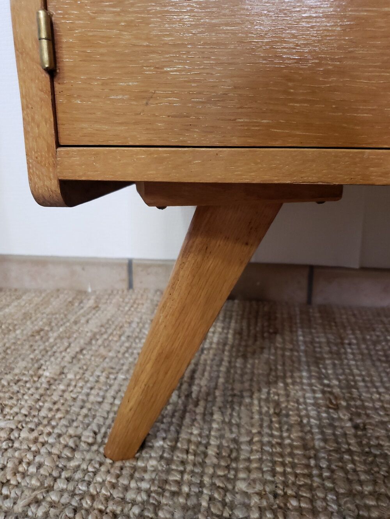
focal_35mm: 26
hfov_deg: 53.1
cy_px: 260
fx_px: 391
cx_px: 195
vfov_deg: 67.3
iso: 400
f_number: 1.5
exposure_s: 1/50
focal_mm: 4.3
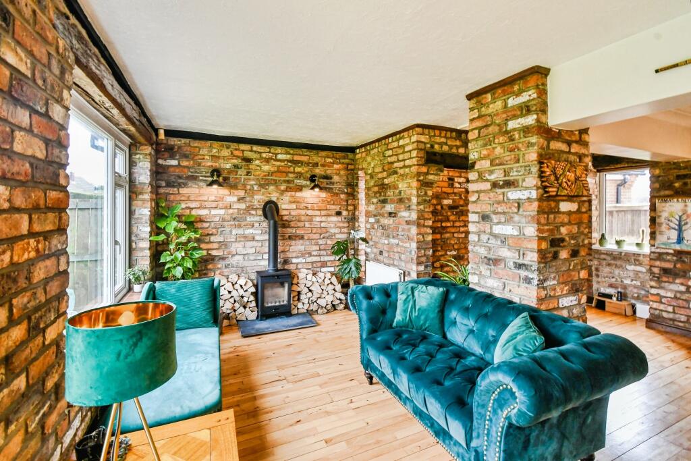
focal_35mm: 15
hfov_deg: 100.4
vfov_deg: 77.3
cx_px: 346
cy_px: 230
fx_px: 288
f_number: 10
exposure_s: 1/15
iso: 800
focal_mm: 10
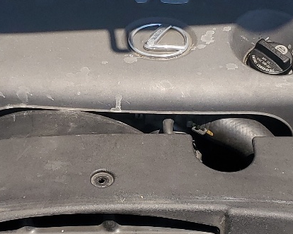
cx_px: 115
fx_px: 850
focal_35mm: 98
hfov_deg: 19.5
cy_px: 132
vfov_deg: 15.7
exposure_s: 1/2500
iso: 50
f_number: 1.5
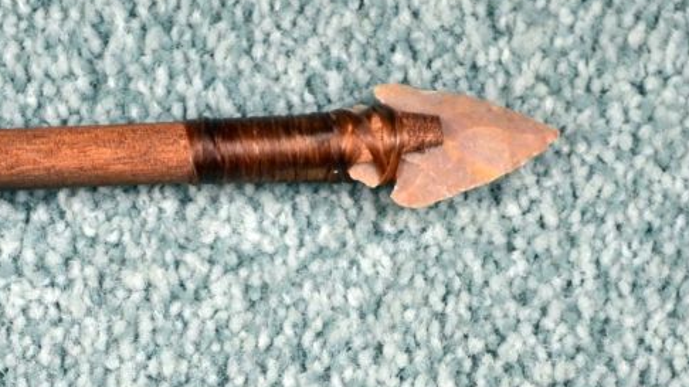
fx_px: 3987
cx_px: 340
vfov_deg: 5.5
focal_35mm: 218
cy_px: 525
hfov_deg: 9.9
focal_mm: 55
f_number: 5.6
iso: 400
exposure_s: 1/100
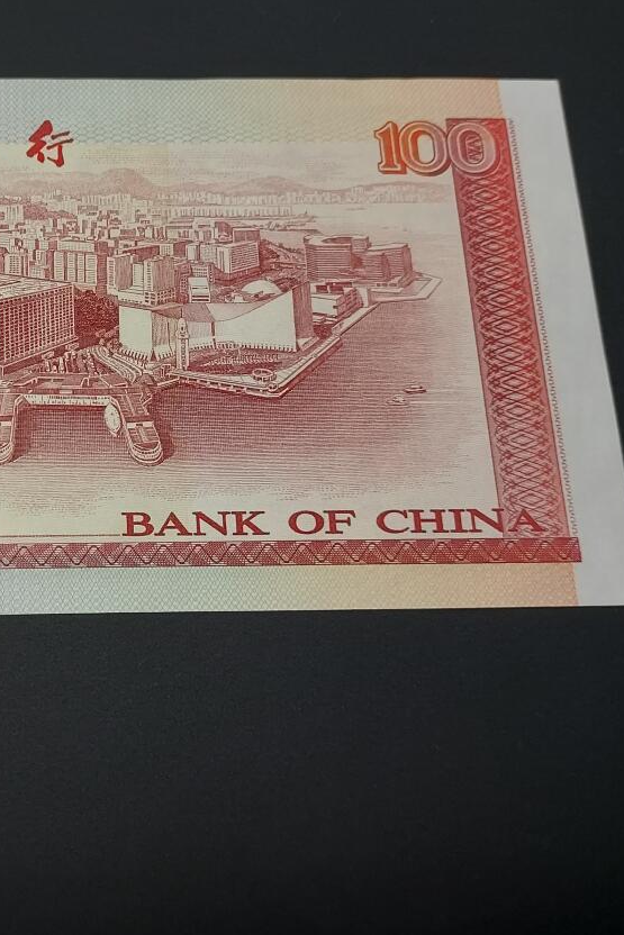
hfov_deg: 30.4
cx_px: 57
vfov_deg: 46.2
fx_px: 1091
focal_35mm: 42
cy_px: 390
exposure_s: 1/50
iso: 64
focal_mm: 4.6
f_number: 1.8
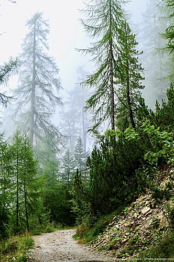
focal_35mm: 70
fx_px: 509
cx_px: 87
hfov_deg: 19.4
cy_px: 131
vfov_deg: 28.9
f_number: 5.6
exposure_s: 1/125
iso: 125
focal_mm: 25.6
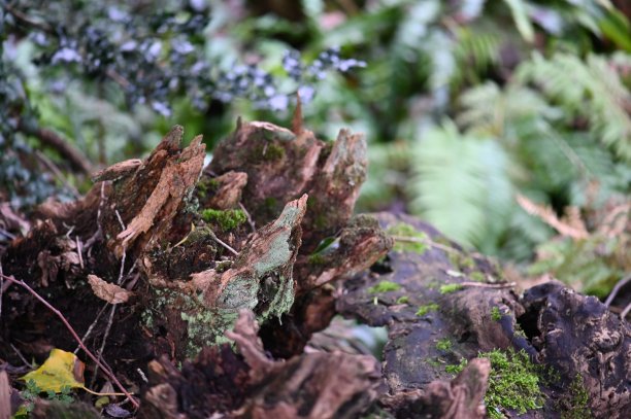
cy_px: 210
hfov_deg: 19.5
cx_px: 316
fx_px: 1839
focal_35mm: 105
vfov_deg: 13.0
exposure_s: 1/125
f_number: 2.8
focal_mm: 105
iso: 3200
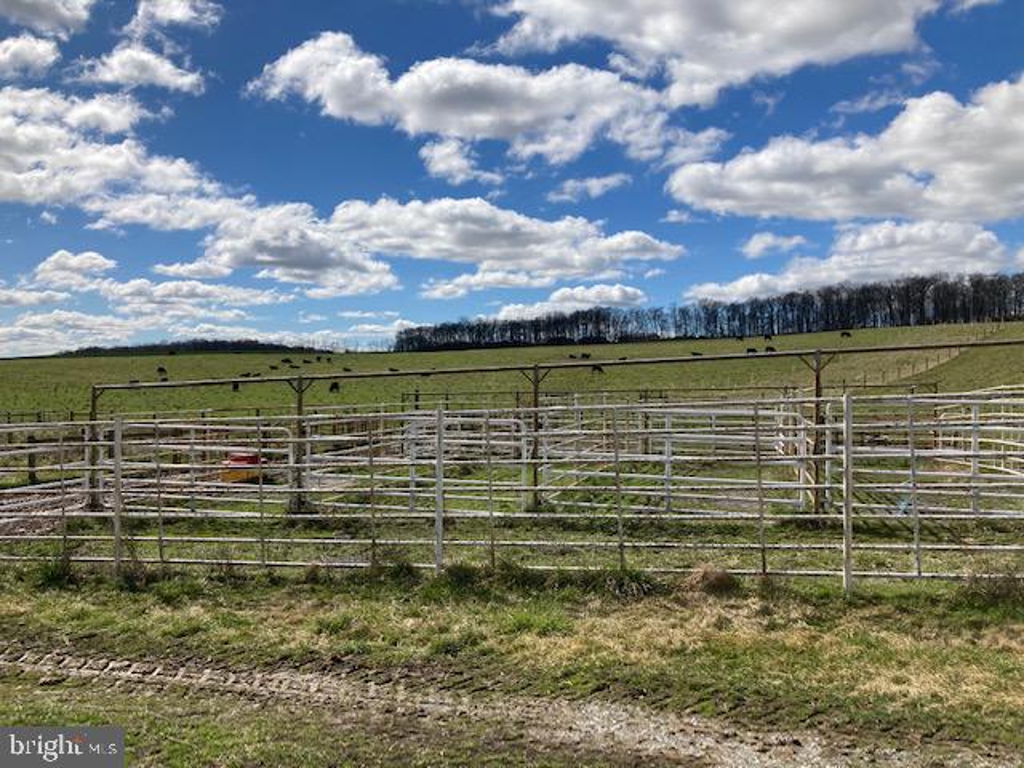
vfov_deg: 49.7
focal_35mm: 28
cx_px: 512
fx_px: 828
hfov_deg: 63.4
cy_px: 384
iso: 20
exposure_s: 1/4425
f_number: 1.8
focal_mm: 3.99
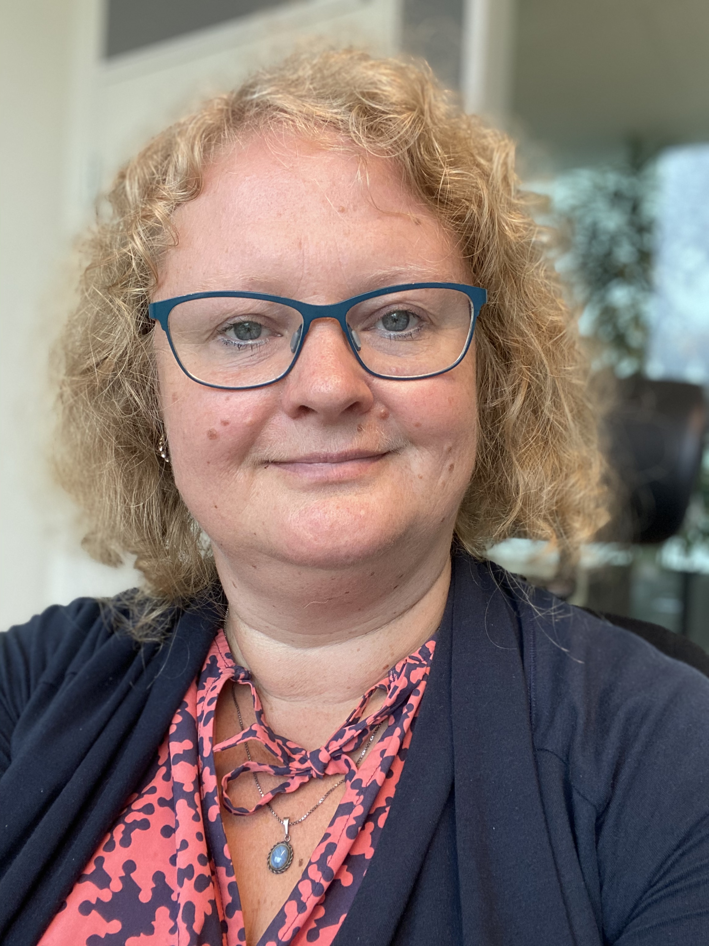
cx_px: 354
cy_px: 473
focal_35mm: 30
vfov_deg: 60.0
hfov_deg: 46.8
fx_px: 819
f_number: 2.2
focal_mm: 2.71
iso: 100
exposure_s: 1/94
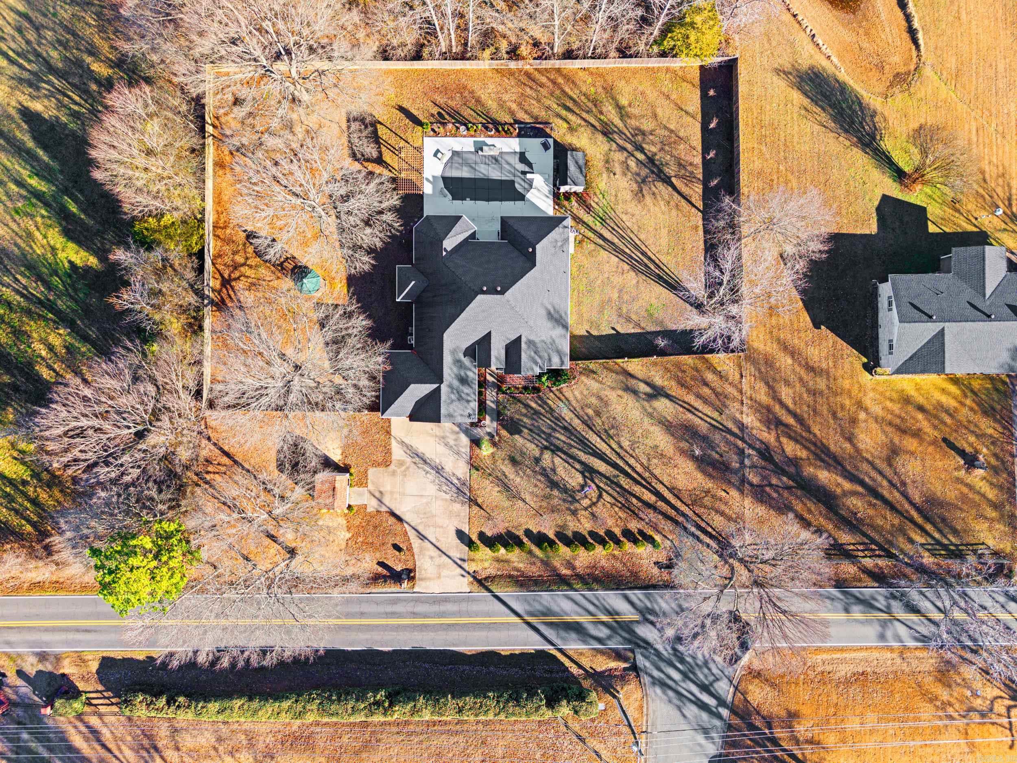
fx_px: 705
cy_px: 382
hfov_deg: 71.6
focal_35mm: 24
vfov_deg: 56.8
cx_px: 508
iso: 100
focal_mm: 8.67
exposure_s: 1/20
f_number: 1.8
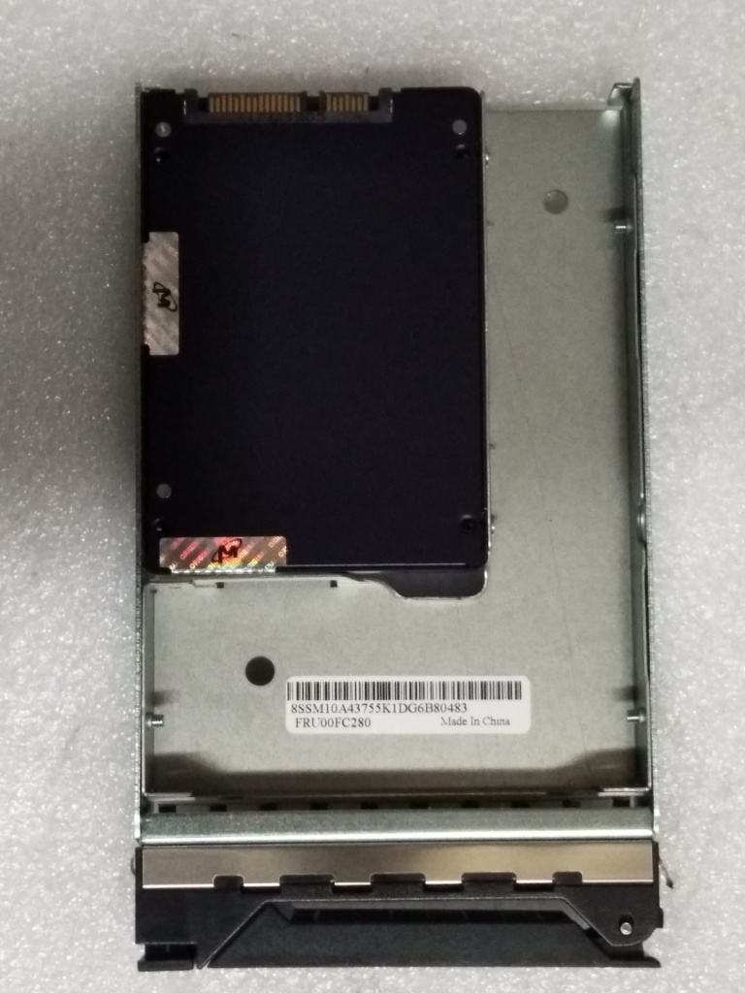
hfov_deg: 53.1
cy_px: 496
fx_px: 746
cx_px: 372
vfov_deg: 67.3
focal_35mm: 26
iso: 400
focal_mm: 3.88
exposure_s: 1/25
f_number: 2
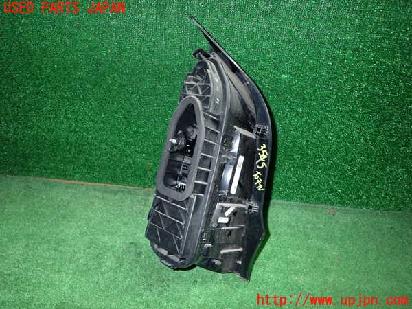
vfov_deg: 54.9
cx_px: 206
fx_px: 298
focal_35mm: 25
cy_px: 154
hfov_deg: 69.4
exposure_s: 1/30
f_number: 5.6
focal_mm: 4.5
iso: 800
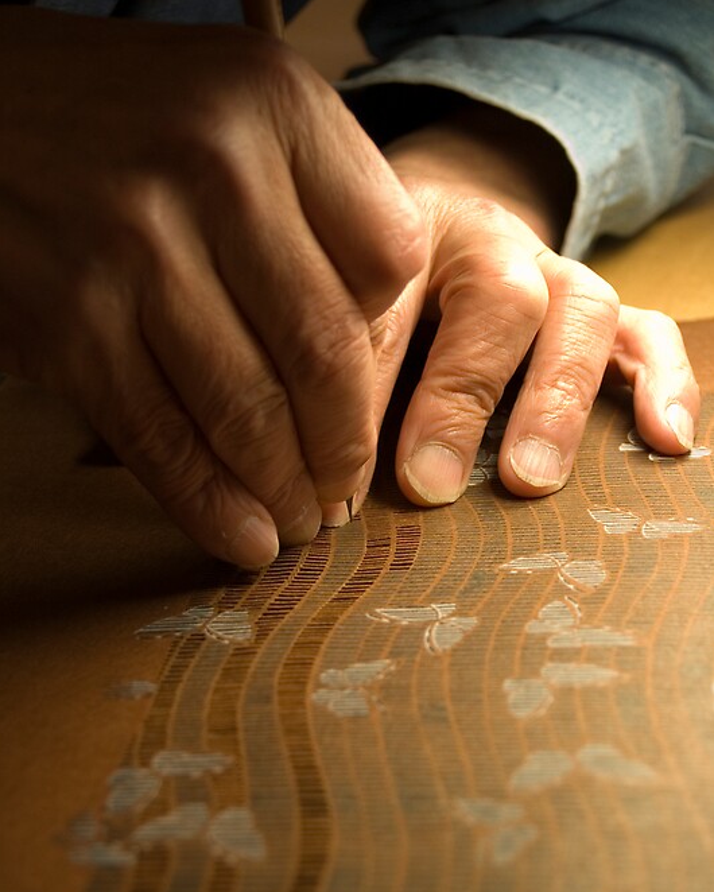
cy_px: 517
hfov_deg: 18.1
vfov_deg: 22.5
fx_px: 2244
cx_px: 357
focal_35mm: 85
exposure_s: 1/60
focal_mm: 50
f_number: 5.6
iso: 400
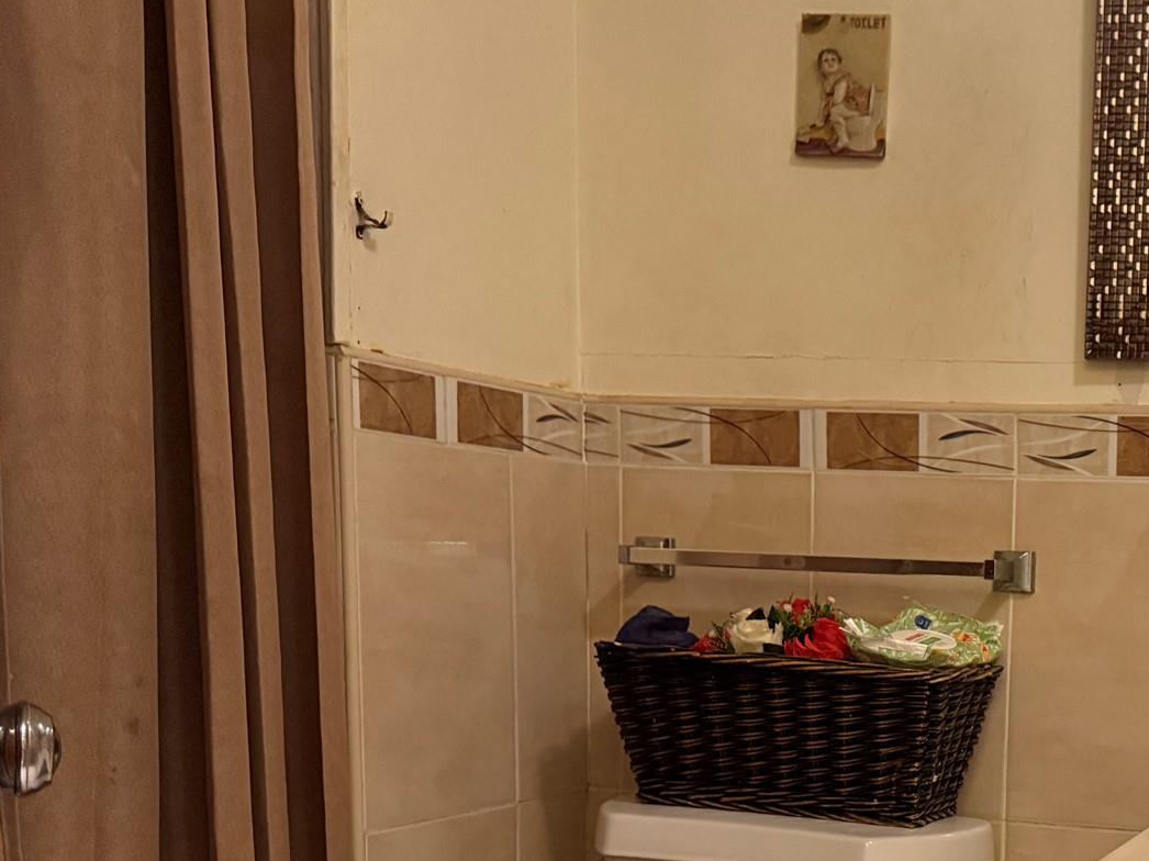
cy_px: 779
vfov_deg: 29.6
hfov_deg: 37.0
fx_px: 1560
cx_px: 1098
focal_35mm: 47
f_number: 1.78
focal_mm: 6.76
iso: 640
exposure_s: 1/60
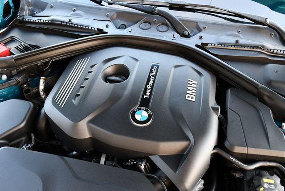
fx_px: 285
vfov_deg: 36.9
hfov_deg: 53.1
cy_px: 96
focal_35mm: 36
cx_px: 142
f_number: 3.5
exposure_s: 1/160
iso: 800
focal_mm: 18
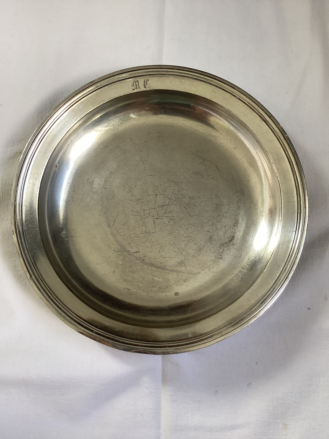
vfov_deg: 58.4
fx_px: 393
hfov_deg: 45.4
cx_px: 164
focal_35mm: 31
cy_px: 220
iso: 50
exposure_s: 1/50
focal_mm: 3.3
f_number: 2.4
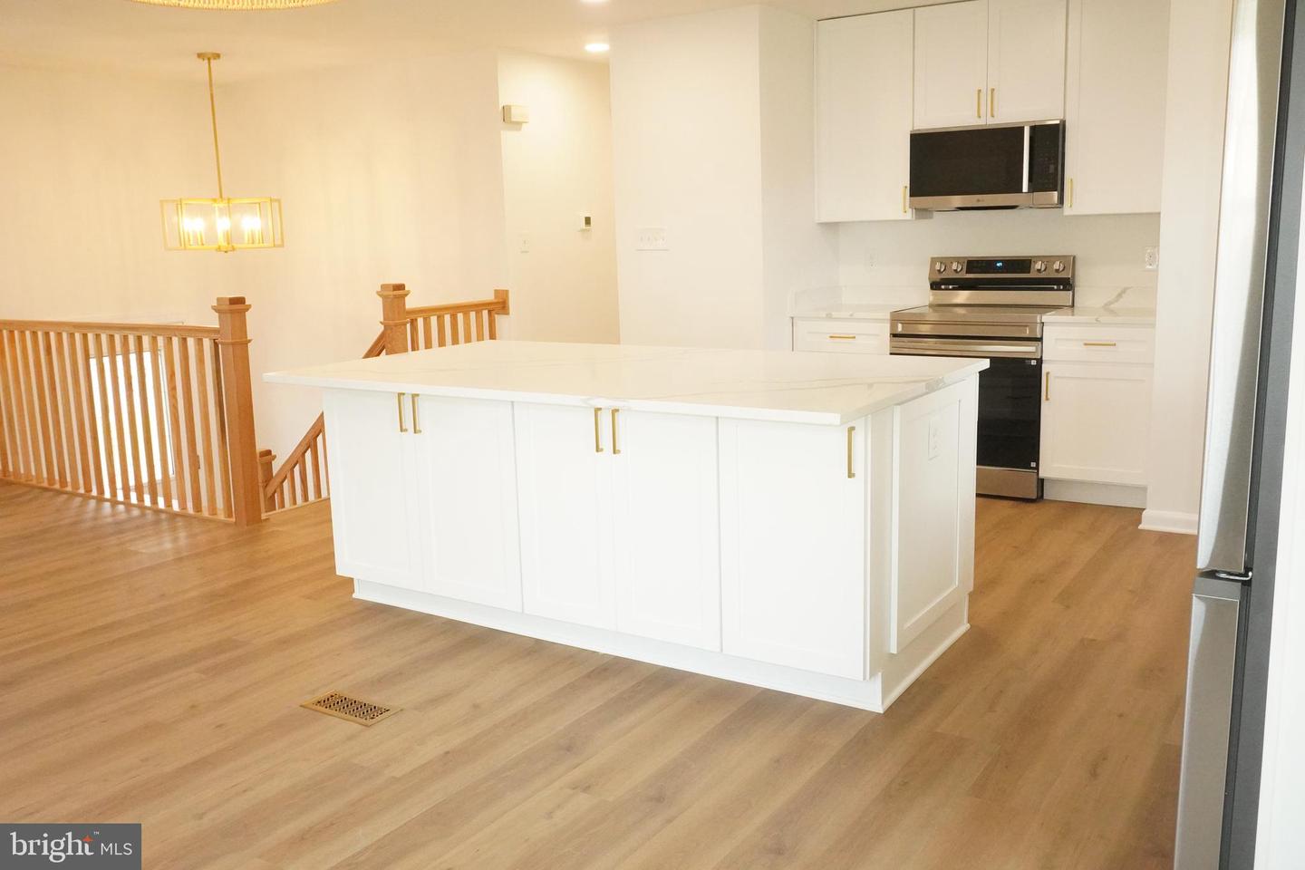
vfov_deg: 41.7
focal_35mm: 32
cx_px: 652
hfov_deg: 59.5
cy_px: 435
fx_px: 1142
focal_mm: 21
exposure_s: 1/160
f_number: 10
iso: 8000
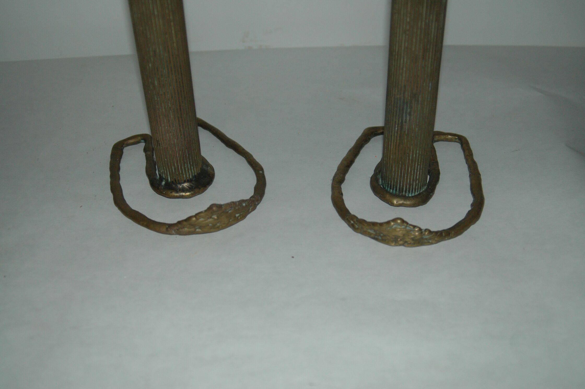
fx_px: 682
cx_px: 292
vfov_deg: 31.8
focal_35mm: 42
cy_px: 194
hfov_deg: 46.4
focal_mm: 28
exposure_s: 1/60
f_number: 3.5
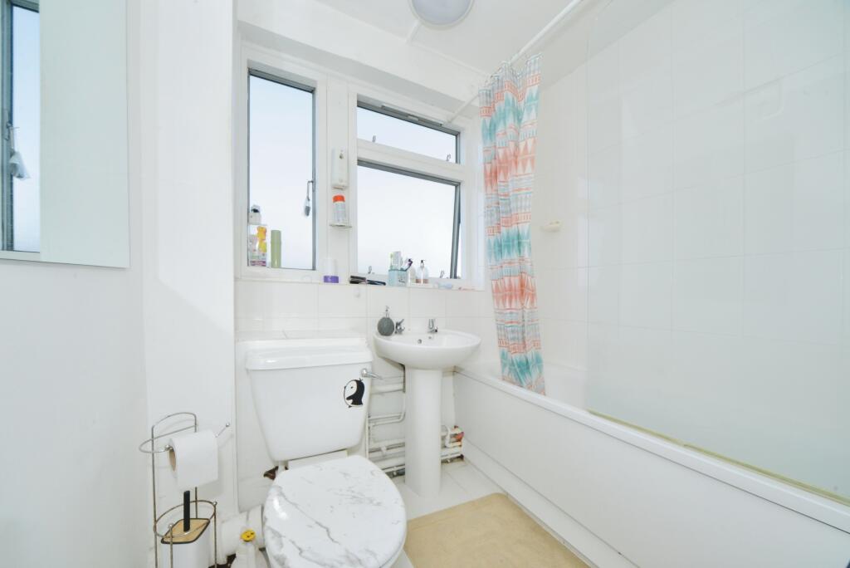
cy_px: 284
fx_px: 283
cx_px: 425
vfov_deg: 90.1
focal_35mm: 12
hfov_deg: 112.6
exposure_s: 1/100
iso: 640
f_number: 11
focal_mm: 12
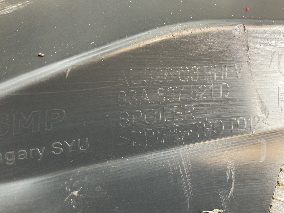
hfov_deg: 60.0
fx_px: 246
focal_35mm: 30
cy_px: 103
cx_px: 145
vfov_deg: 46.8
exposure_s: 1/60
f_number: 1.8
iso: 64
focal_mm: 3
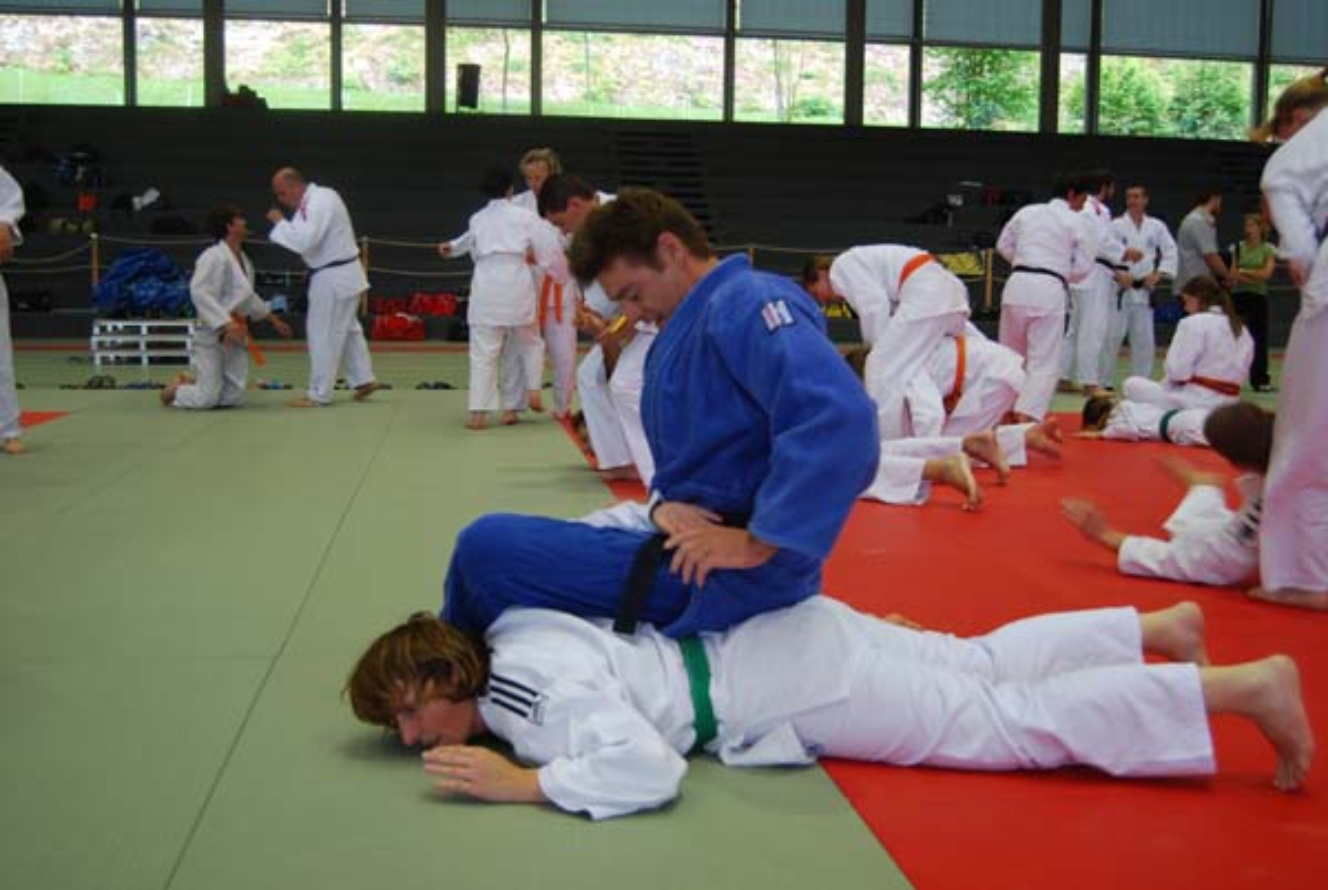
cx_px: 664
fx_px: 1330
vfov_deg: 37.0
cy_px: 445
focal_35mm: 36
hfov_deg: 53.1
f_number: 4
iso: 200
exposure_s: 1/30
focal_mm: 24
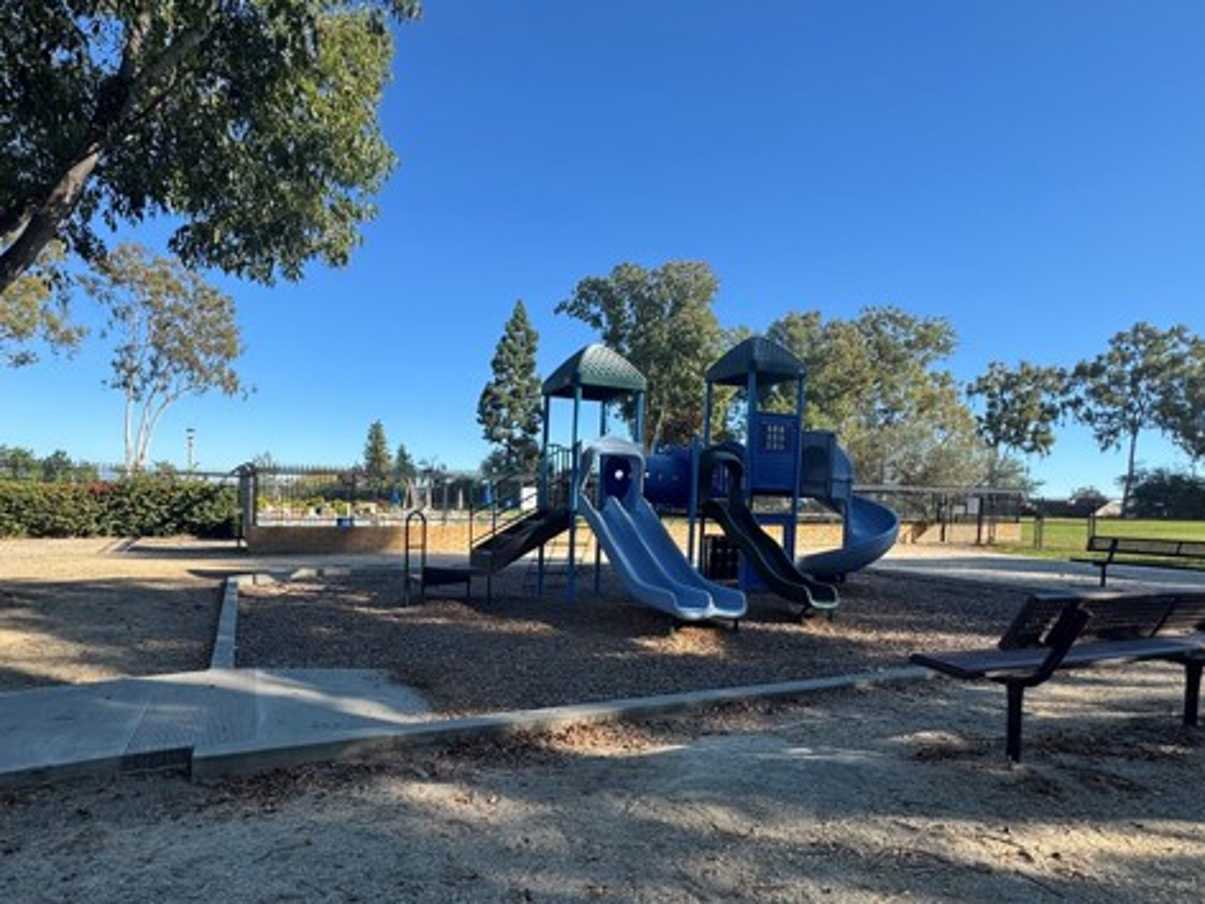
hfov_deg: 84.0
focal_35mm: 19
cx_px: 505
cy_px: 536
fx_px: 661
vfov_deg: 68.1
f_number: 2.2
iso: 40
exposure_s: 1/779
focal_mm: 2.22
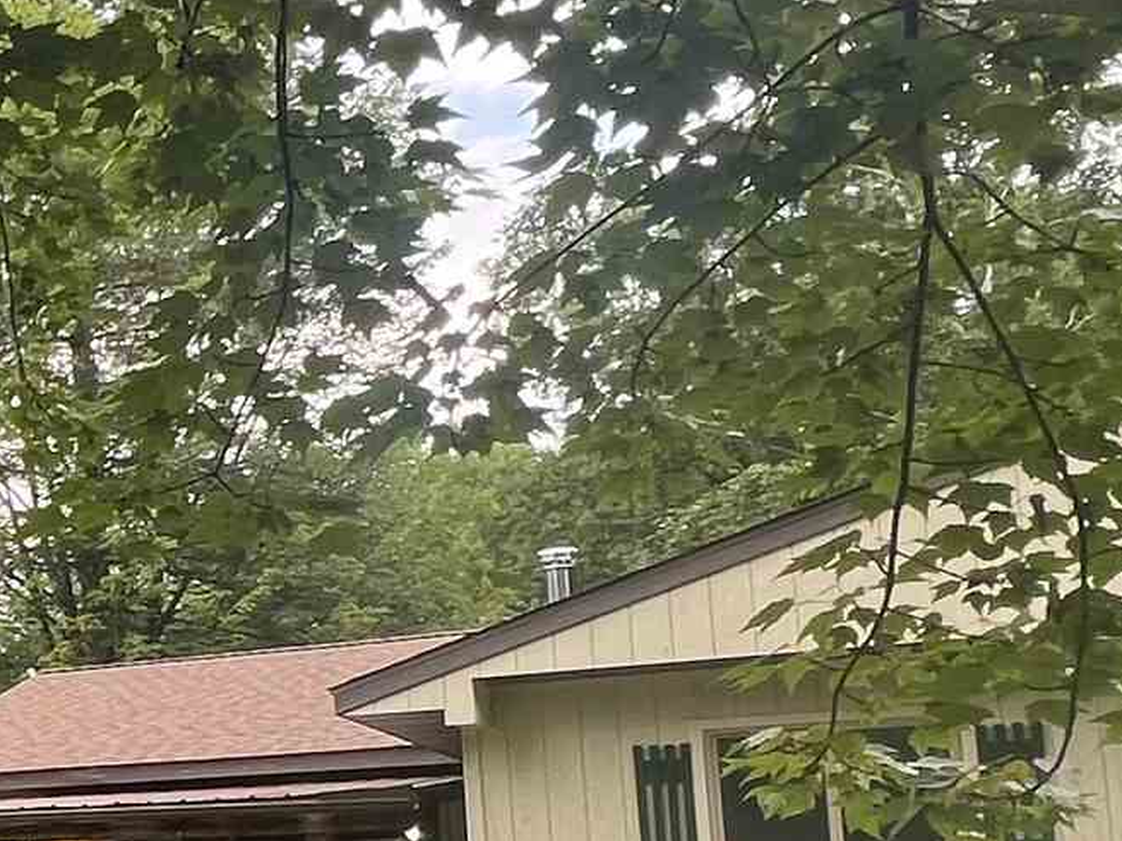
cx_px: -894
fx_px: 1977
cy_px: 752
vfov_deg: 23.4
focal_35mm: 61
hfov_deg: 21.2
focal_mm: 1.57
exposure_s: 1/215
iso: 32
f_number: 1.8
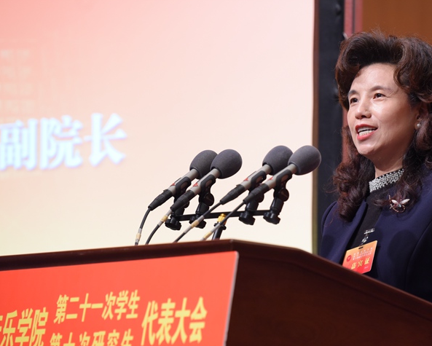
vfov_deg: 6.1
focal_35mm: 253
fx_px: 3236
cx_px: 279
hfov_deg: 7.6
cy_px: 190
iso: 1600
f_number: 4
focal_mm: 200
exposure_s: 1/80
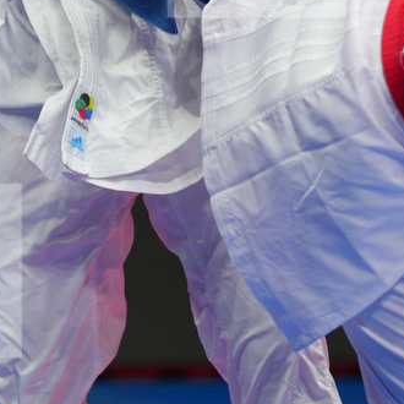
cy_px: -69
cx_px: -67
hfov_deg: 2.1
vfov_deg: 2.1
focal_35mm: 825
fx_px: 10893
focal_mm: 200
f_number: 2.8
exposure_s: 1/1000
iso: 500
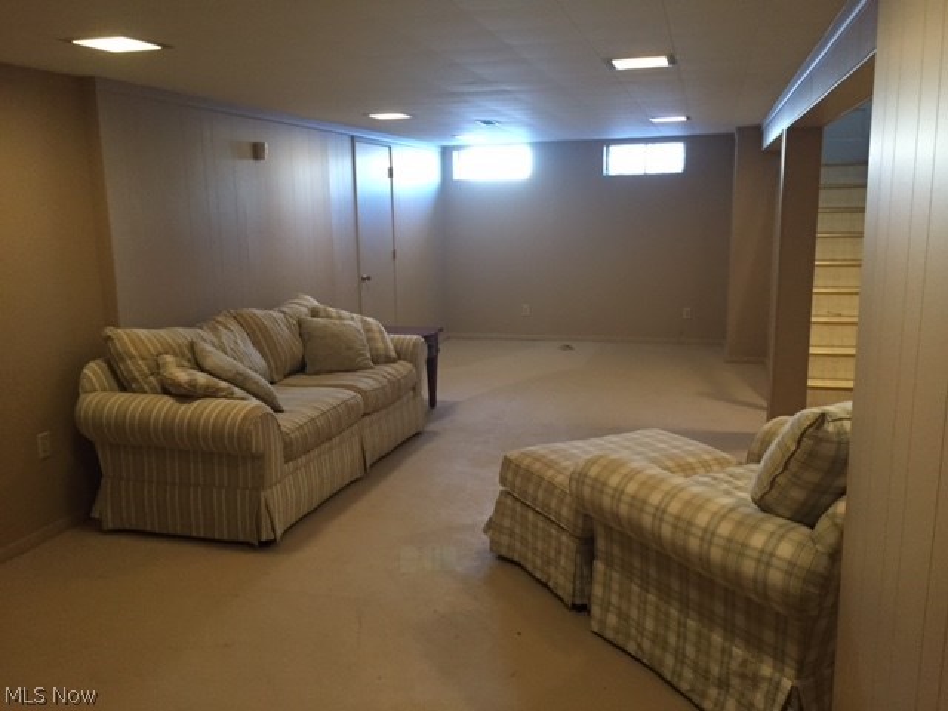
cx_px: 474
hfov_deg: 61.7
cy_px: 356
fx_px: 794
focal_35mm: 29
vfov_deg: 48.2
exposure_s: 1/30
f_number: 2.2
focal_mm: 4.15
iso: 250
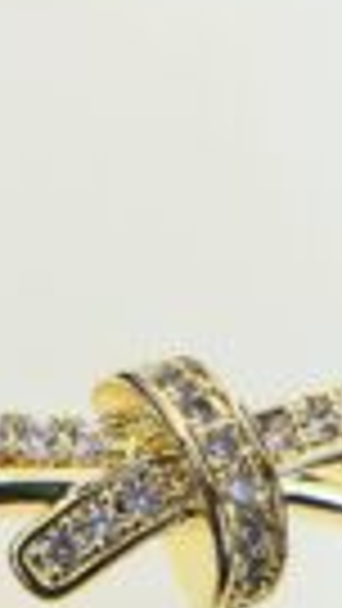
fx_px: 1353
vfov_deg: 24.9
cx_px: 117
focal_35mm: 84
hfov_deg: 14.4
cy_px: 477
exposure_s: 1/100
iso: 40
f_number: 1.6
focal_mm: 5.1
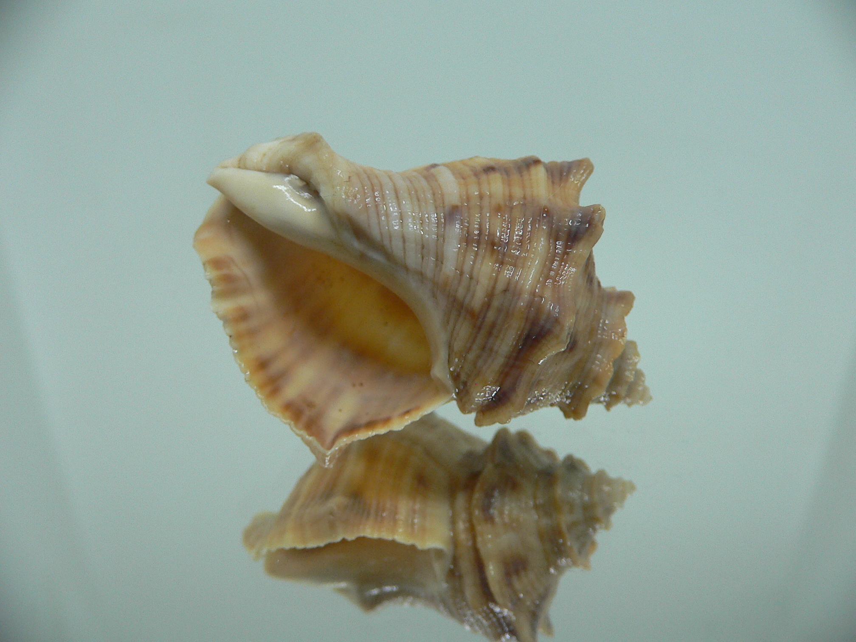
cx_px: 428
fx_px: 865
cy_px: 321
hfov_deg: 52.6
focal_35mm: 35
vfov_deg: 40.7
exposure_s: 1/60
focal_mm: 4.6
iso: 150
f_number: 2.8
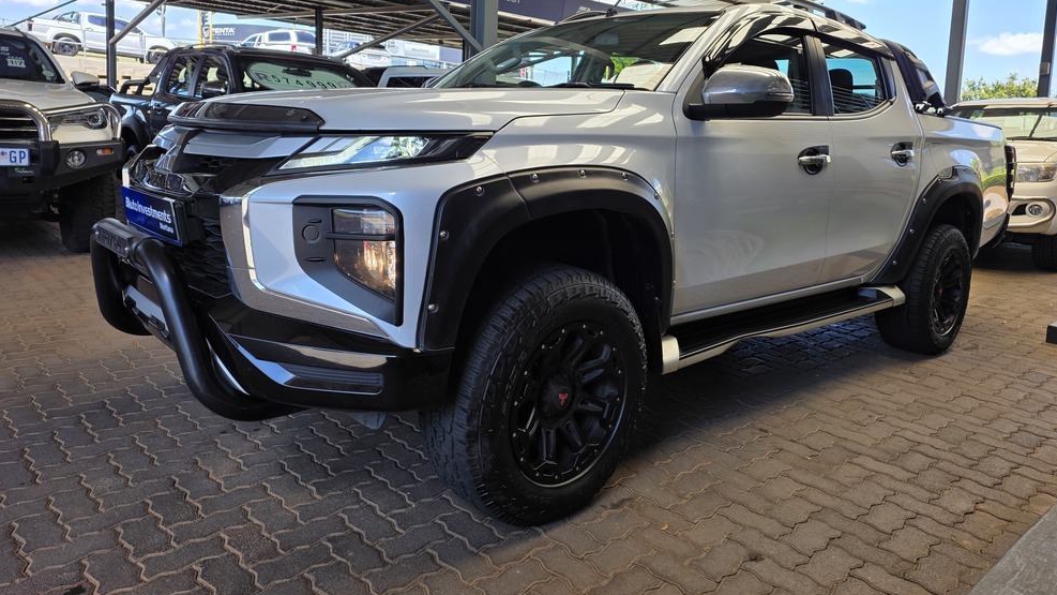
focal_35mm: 26
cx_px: 533
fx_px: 729
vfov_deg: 43.9
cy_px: 213
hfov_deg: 71.9
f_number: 1.7
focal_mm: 6.25
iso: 20
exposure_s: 1/234
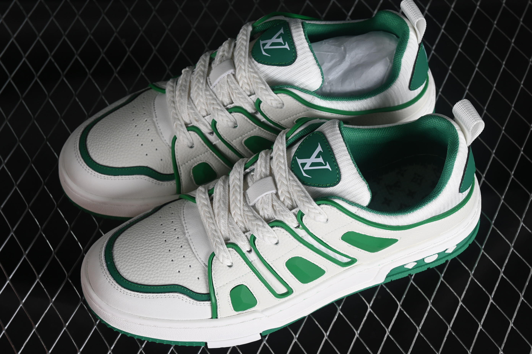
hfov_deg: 27.0
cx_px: 266
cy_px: 177
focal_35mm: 75
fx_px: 1108
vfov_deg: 18.2
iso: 160
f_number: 7.1
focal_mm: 50
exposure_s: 1/80
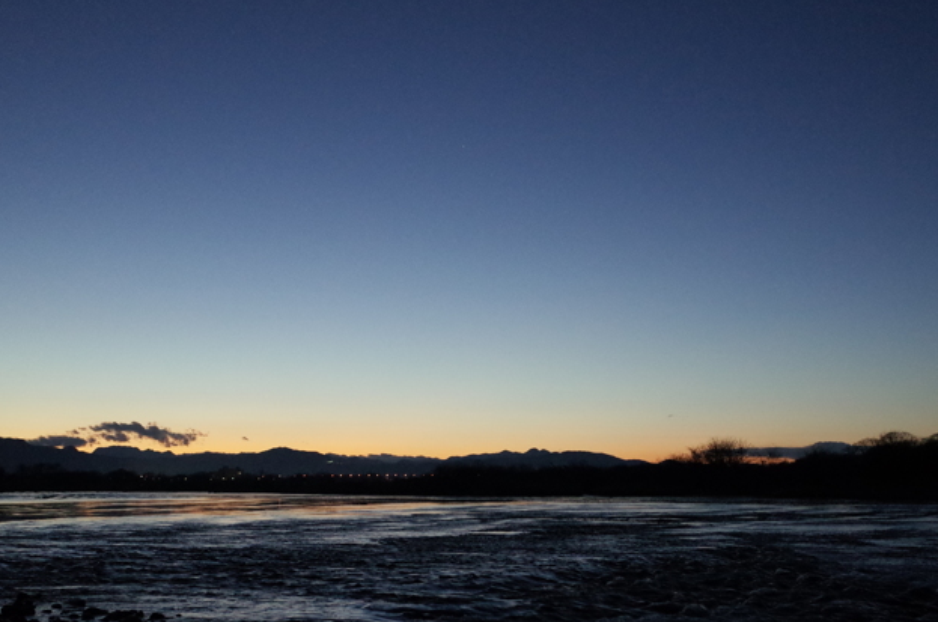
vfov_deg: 28.6
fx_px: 1196
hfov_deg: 42.7
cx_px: 545
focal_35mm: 46
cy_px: 489
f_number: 2.8
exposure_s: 1/20
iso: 1600
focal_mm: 18.3
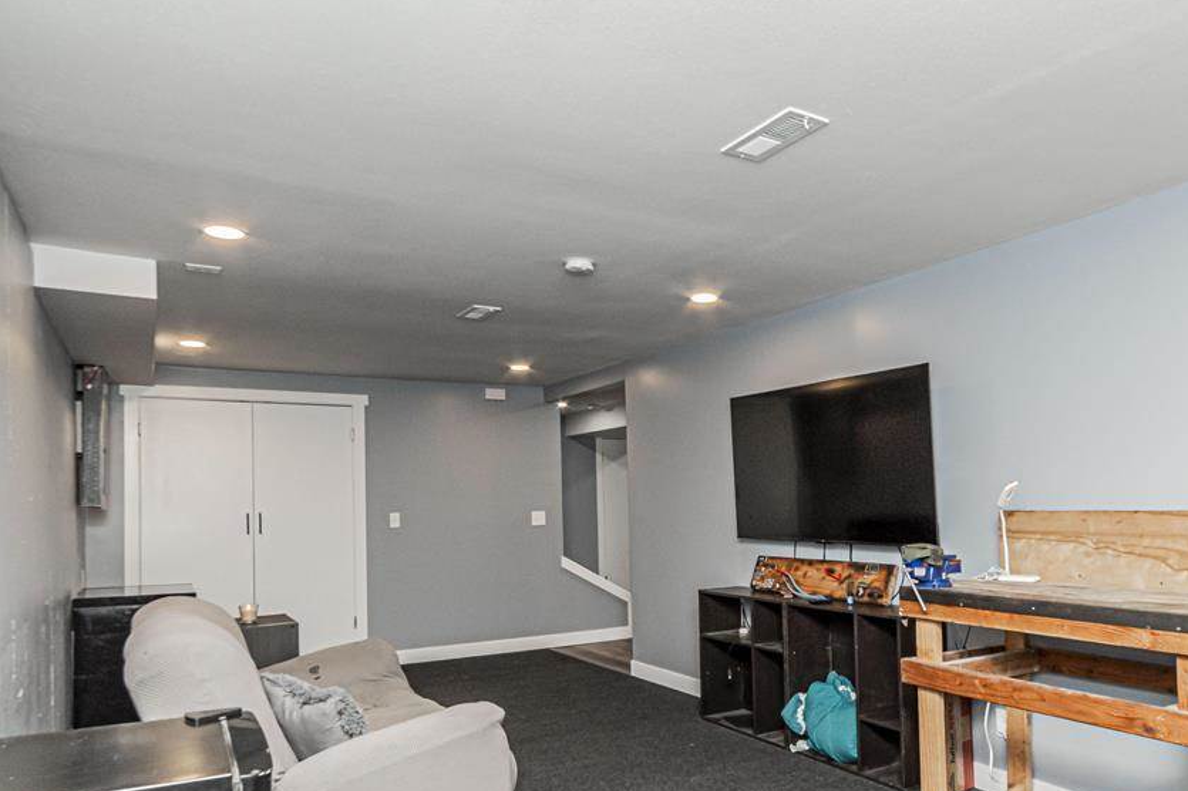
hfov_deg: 75.9
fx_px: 759
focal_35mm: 23
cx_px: 659
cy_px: 529
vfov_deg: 54.0
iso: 1250
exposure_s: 1/60
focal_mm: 10
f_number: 10
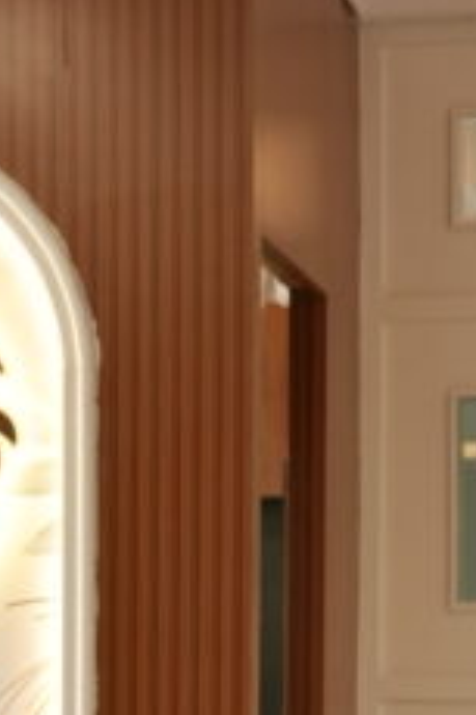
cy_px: 855
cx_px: -479
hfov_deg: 8.3
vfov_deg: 12.8
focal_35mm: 156
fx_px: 3098
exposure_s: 1/160
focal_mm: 35
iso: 400
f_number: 4
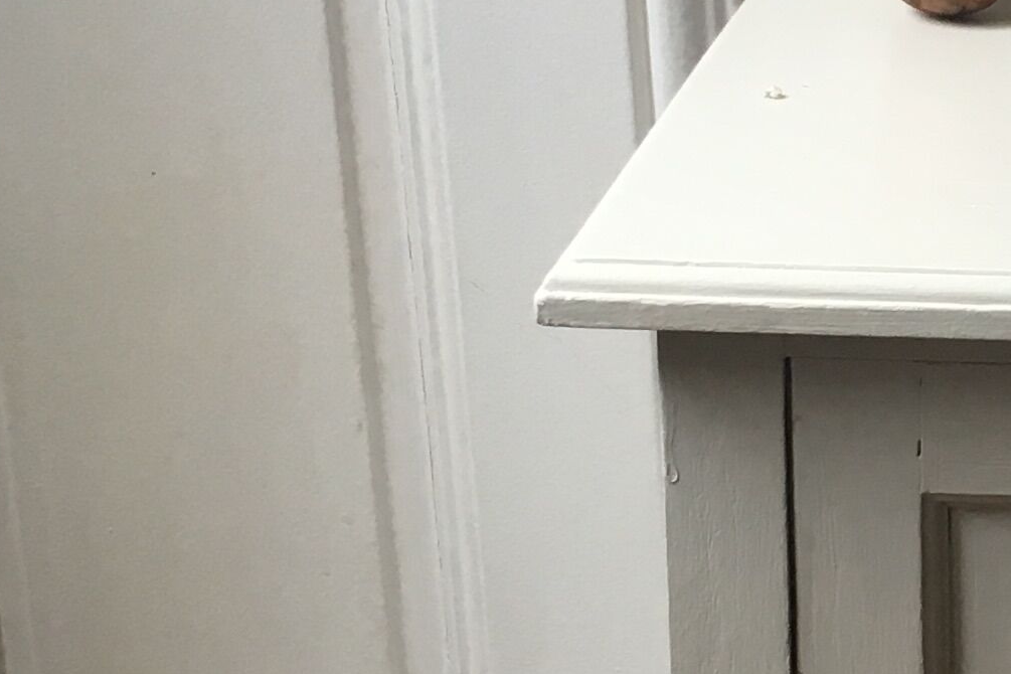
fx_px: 3398
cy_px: 298
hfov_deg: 15.8
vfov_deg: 11.3
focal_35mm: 121
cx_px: 1413
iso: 40
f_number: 2.2
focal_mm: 4.15
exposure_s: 1/33
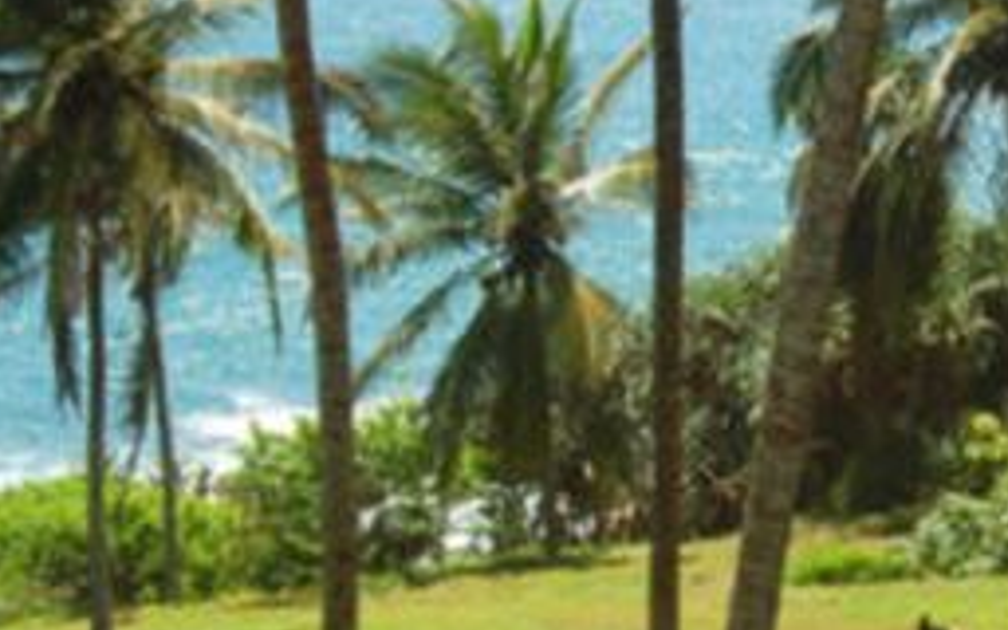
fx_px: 3544
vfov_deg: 10.1
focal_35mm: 129
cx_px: 937
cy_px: 89
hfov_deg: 16.0
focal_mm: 18
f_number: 9
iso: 160
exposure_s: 1/320
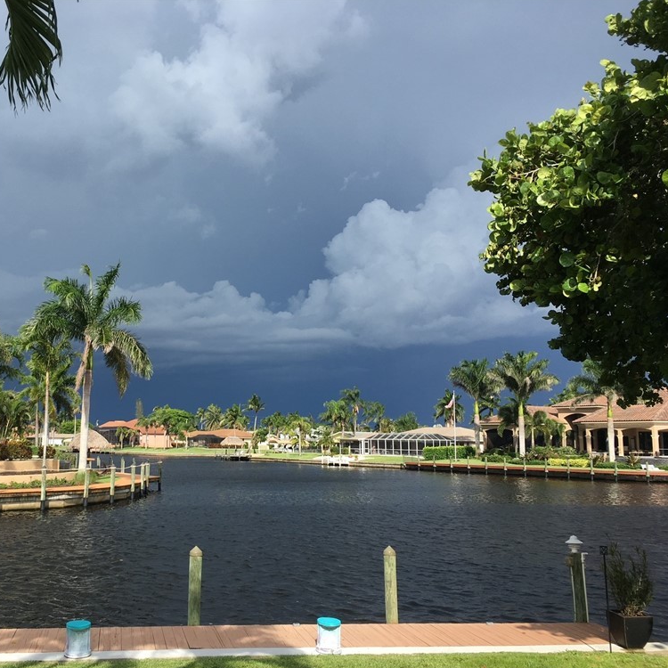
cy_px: 339
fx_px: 764
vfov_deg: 47.2
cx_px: 216
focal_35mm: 35
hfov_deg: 46.4
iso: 25
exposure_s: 1/1148
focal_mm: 4.15
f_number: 2.2
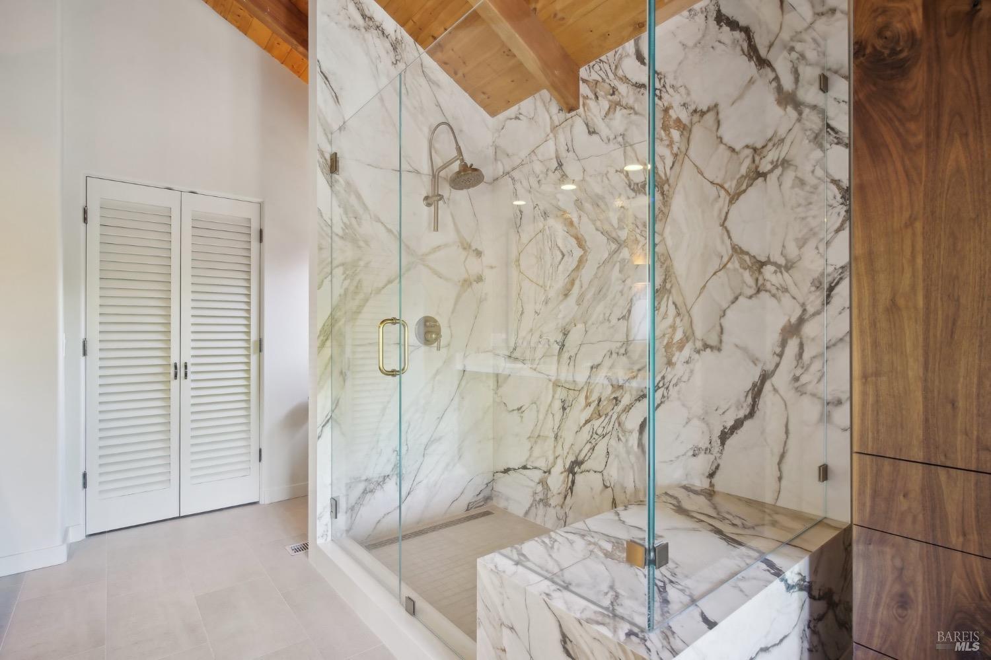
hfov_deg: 93.3
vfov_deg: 70.4
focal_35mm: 17
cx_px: 496
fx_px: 468
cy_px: 330
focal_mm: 17
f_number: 8
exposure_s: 1/4
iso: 400
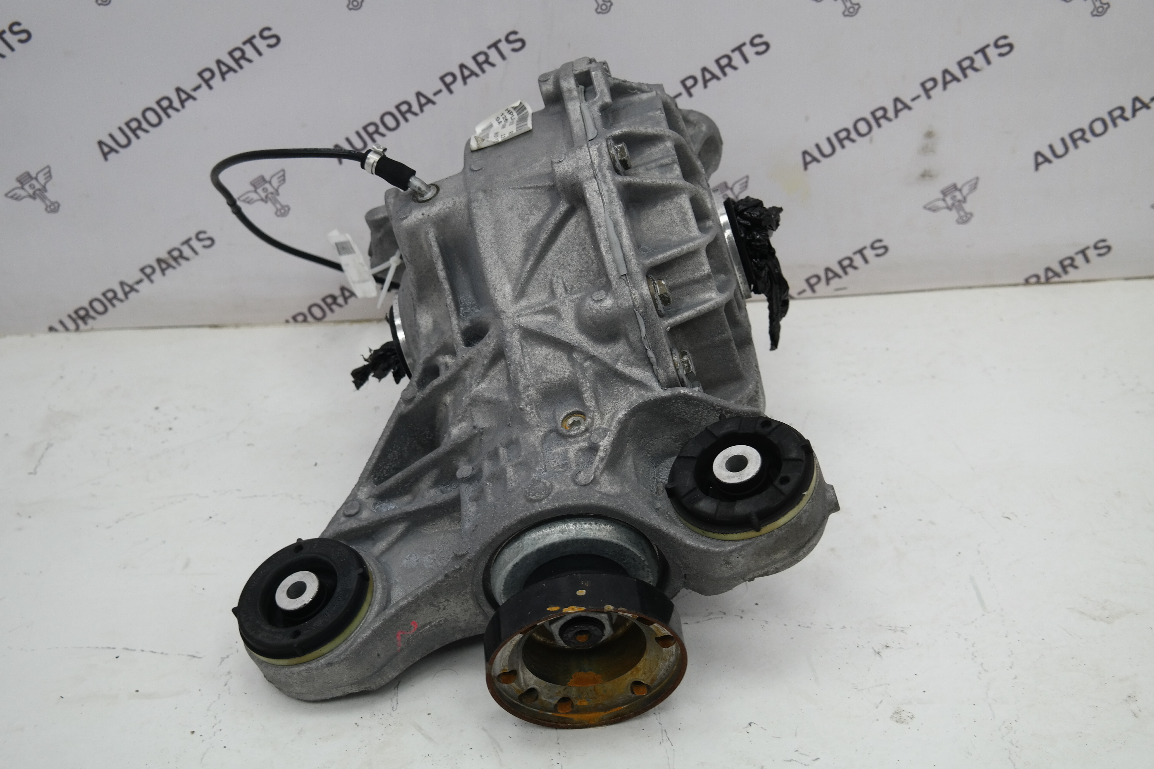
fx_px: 1410
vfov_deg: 30.5
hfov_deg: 44.5
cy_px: 384
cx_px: 577
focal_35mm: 44
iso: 200
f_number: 4
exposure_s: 1/60
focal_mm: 29
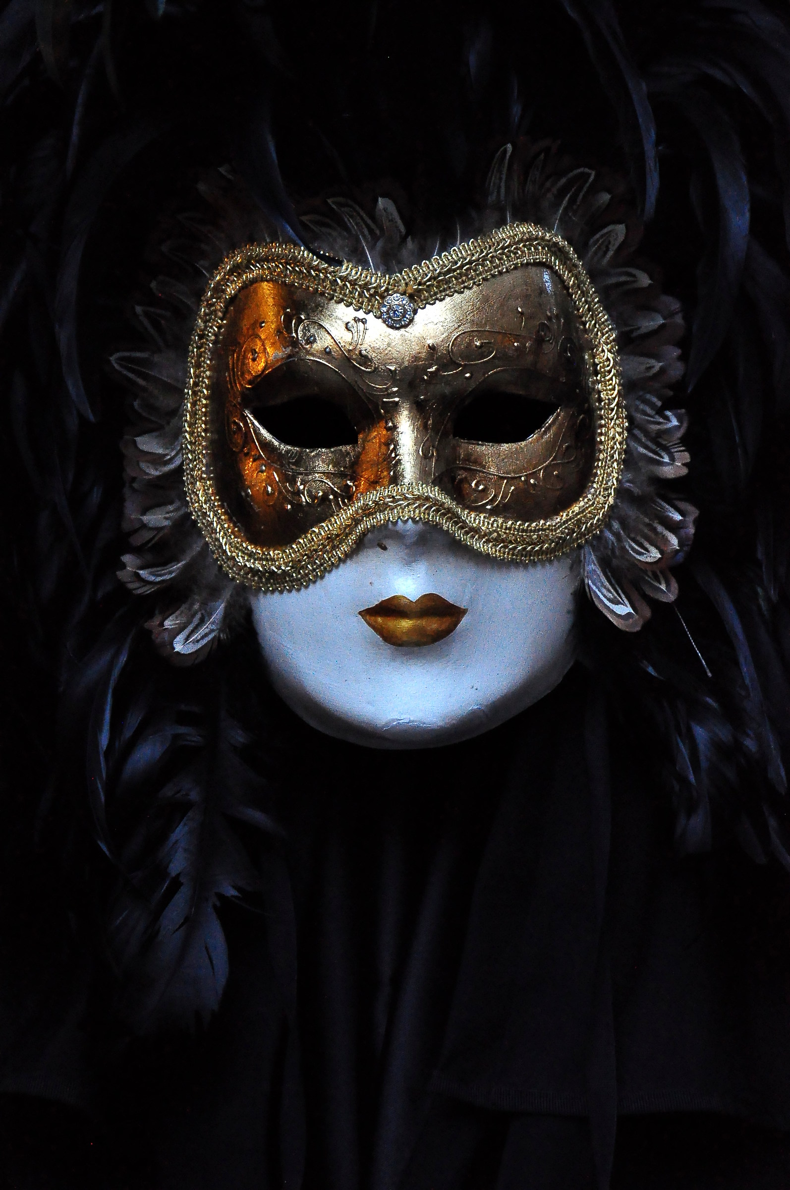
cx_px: 395
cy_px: 595
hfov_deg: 10.1
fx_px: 4455
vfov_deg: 15.2
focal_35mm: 135
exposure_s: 1/250
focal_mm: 90
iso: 3200
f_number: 5.6
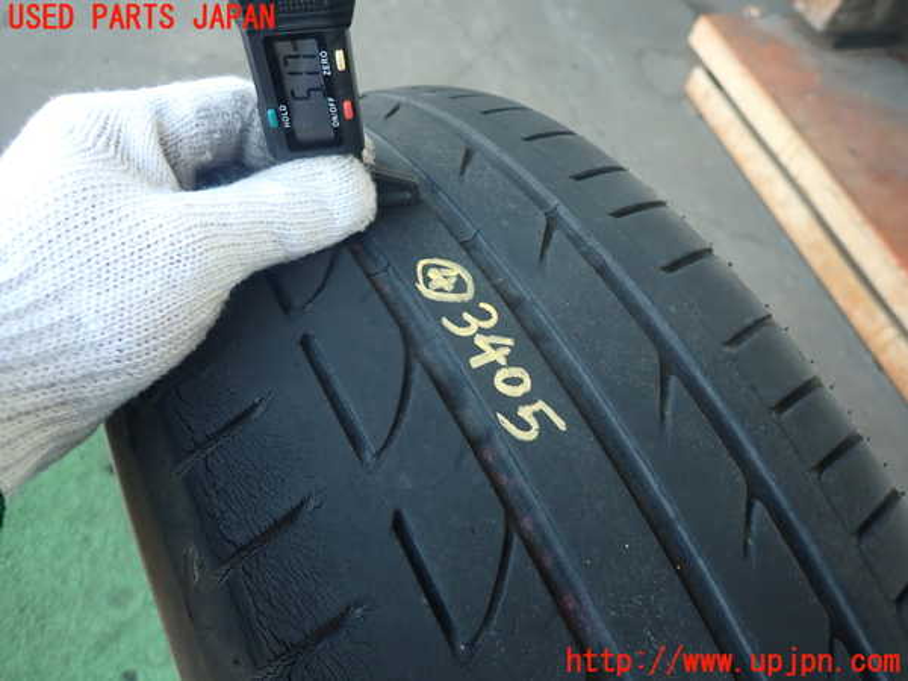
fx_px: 656
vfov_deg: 54.9
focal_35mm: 25
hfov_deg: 69.4
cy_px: 340
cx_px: 454
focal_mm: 4.5
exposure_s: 1/60
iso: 125
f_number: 2
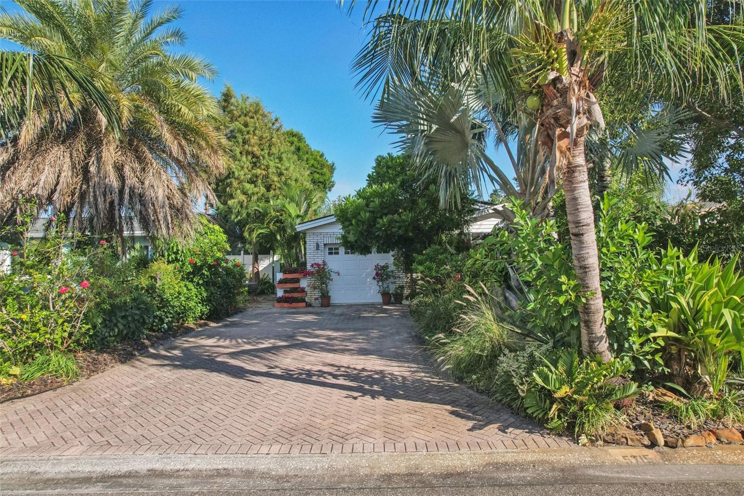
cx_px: 372
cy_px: 248
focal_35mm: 22
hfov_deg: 78.6
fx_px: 455
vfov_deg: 57.2
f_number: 2.8
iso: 400
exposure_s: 1/1600
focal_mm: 8.38
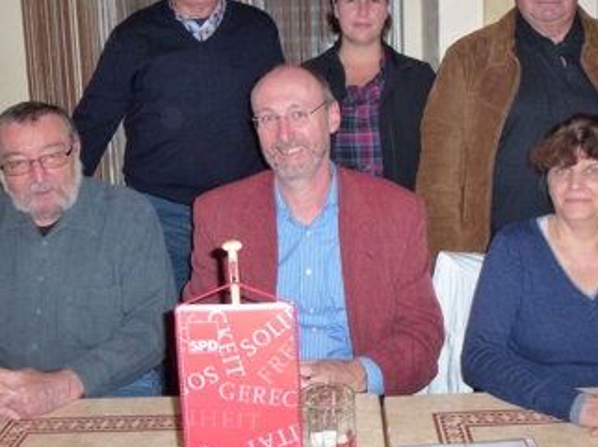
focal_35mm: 41
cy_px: 169
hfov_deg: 45.7
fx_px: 708
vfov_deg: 34.9
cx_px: 334
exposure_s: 1/60
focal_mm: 5.4
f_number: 3.5
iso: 500
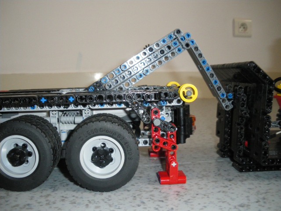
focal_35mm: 36
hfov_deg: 51.4
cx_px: 140
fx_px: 292
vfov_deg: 39.7
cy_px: 106
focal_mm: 6.3
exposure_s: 1/50
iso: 400
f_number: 3.5
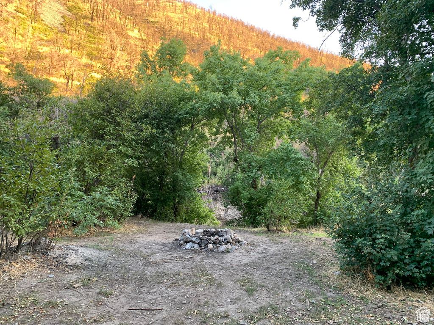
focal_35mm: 26
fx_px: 326
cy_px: 162
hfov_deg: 67.3
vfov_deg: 53.1
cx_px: 217
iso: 80
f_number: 1.8
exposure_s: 1/121
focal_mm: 4.25
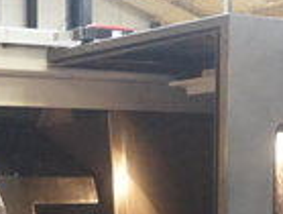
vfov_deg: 8.9
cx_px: -206
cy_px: 444
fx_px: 1283
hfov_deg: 11.7
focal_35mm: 156
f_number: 4
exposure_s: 1/100
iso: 3200
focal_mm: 21
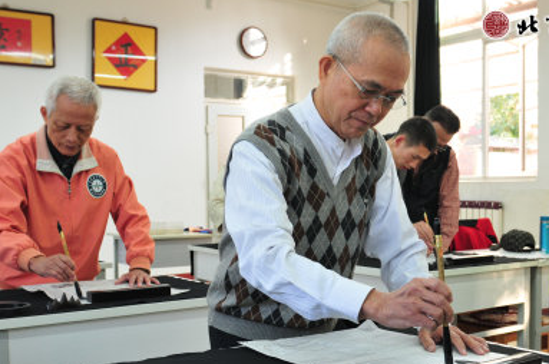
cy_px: 216
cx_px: 340
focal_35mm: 46
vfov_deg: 29.1
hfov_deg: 42.5
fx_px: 700
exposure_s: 1/80
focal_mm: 24
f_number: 4.5
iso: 640
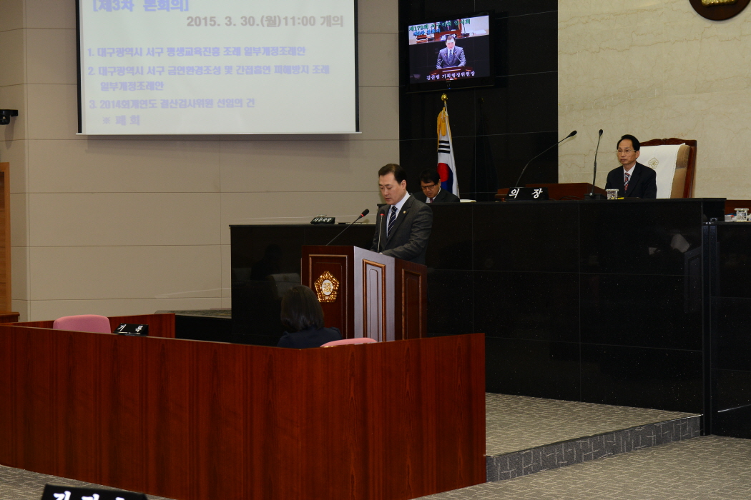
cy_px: 250
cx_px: 376
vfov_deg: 19.5
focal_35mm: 70
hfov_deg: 28.8
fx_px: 1460
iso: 1000
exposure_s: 1/60
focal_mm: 70
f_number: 7.1
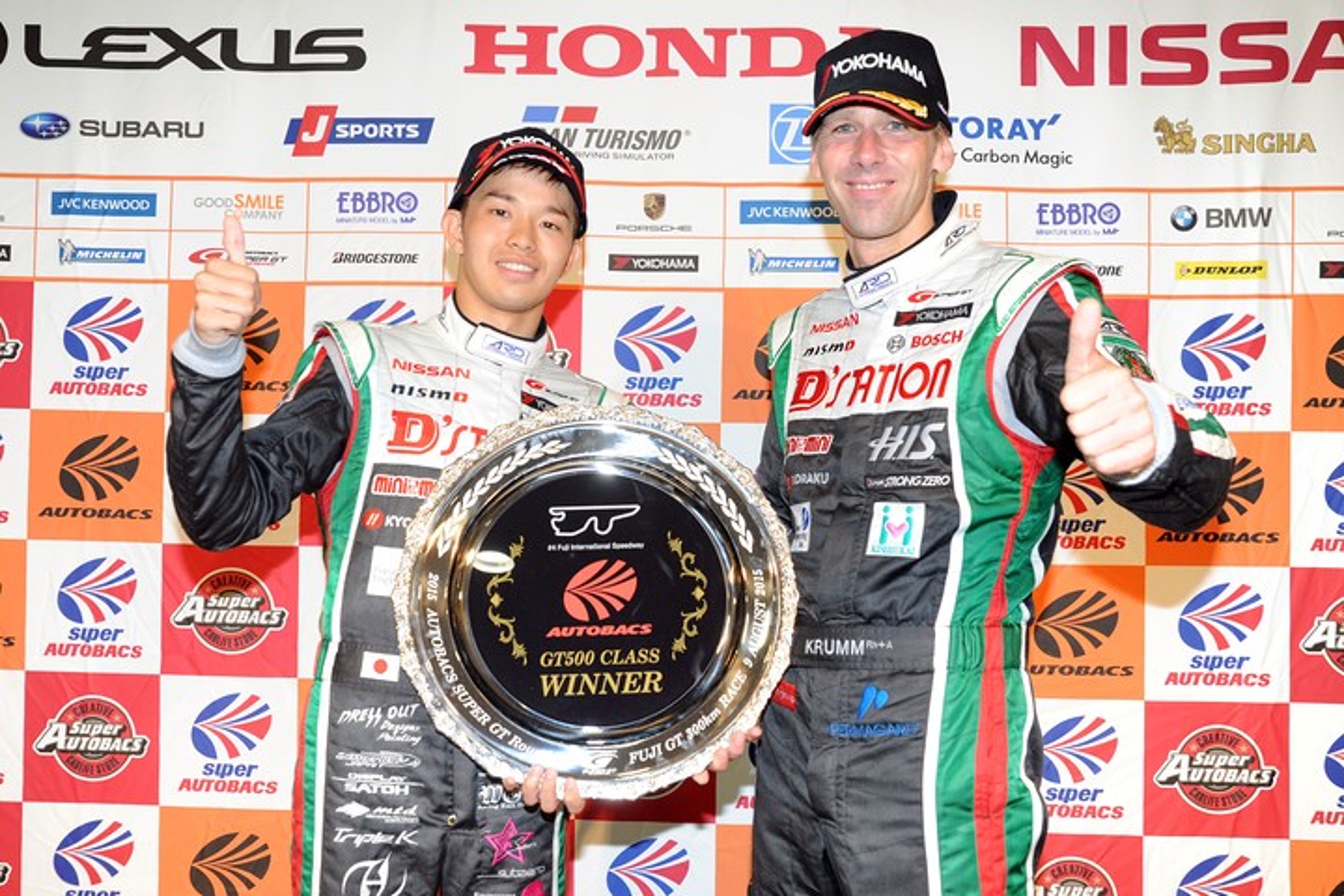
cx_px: 672
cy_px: 448
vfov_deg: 37.9
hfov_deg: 54.4
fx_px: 1307
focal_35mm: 35
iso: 1600
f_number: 5.6
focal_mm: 35
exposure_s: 1/125
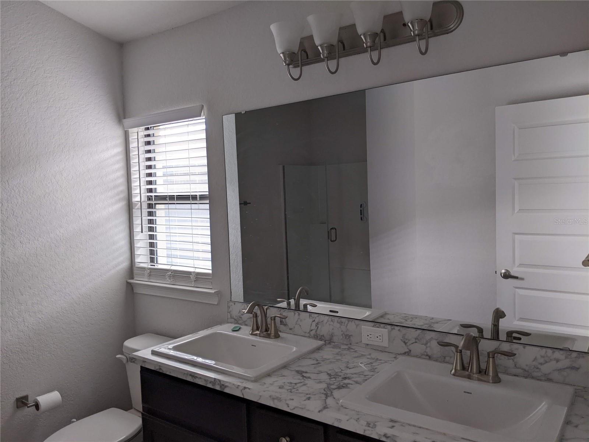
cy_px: 221
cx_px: 294
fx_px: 459
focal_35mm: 27
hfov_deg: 65.3
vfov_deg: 51.4
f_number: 1.8
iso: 51
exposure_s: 1/59.9
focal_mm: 4.44
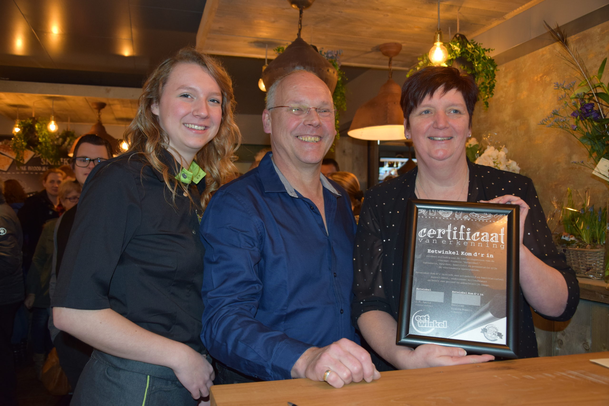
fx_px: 533
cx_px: 304
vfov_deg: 41.7
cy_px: 203
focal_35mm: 32
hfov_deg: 59.5
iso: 800
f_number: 3.8
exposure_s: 1/60
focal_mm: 21
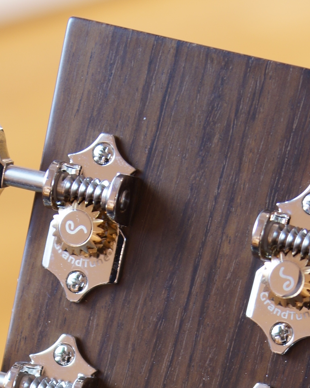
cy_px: 515
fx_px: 2764
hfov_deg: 6.4
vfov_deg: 7.9
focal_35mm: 241
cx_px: 225
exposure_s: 1/5
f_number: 4.5
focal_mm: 60
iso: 100
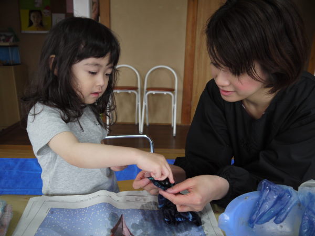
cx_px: 158
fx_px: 255
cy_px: 118
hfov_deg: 63.4
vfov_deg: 49.7
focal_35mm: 28
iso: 320
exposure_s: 1/60
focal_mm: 14
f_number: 3.5
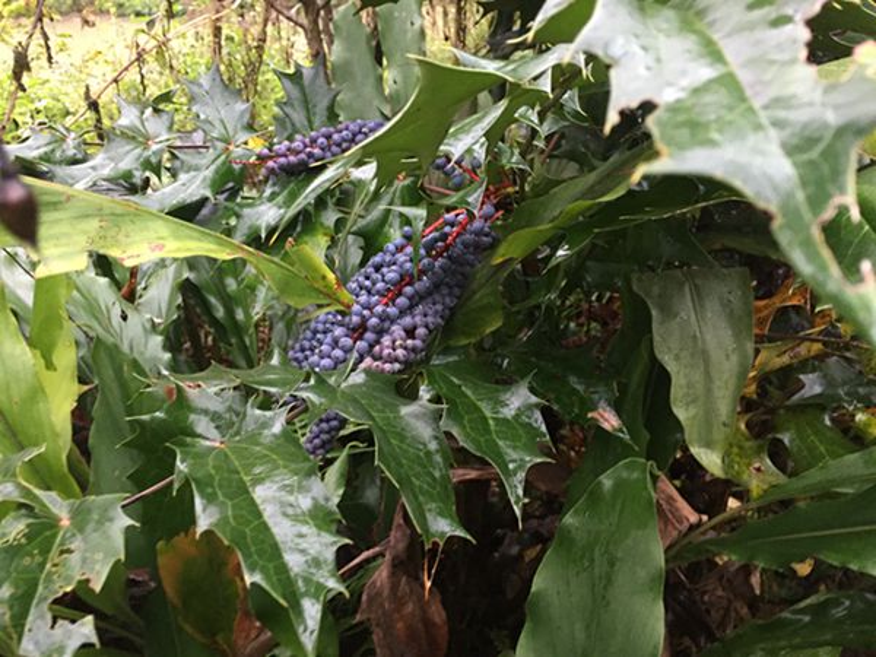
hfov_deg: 61.7
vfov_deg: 48.2
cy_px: 328
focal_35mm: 29
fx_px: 734
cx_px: 438
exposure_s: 1/33
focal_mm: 4.15
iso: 250
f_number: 2.2
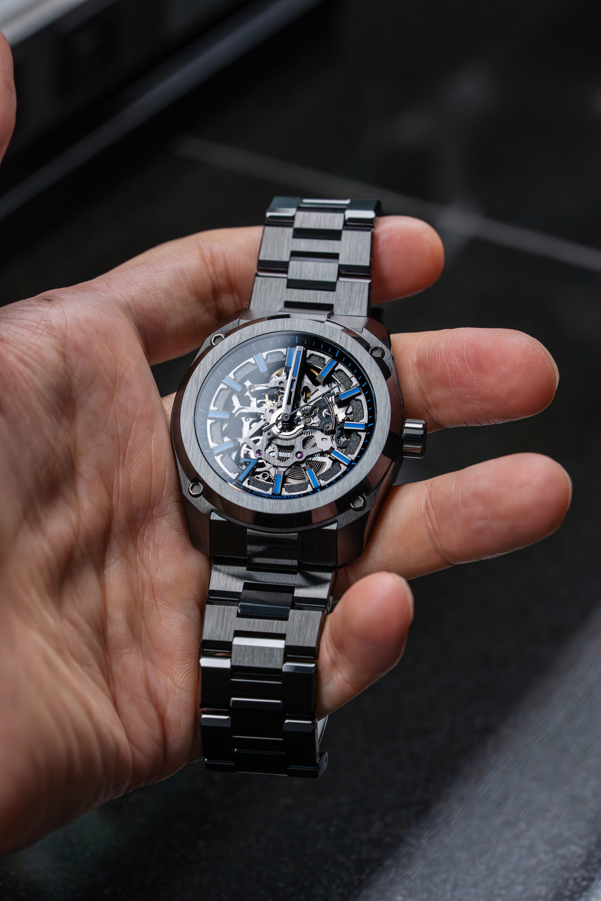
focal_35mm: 90
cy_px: 450
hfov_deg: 15.2
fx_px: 2253
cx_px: 300
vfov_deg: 22.6
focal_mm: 90
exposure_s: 1/160
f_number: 8
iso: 1600
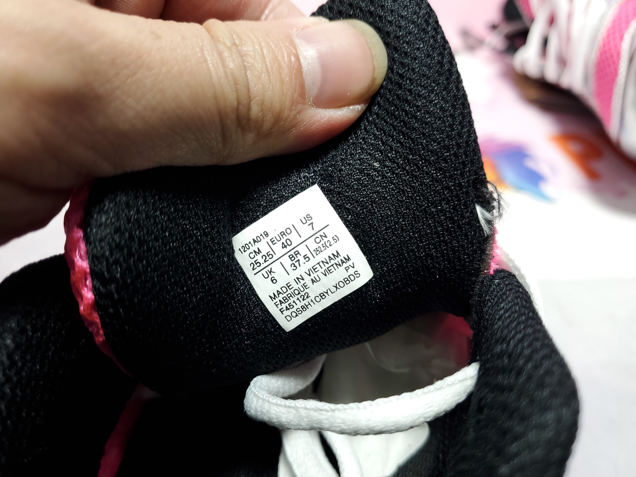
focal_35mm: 26
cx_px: 318
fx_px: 478
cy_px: 238
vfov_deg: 53.1
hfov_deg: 67.3
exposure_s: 1/210
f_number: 1.5
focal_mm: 4.3
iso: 50
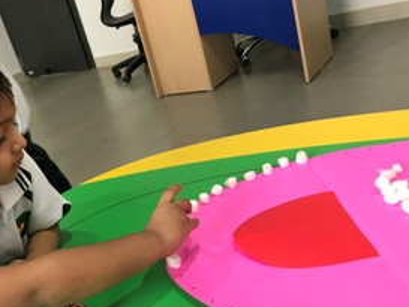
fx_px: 485
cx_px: 132
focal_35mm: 41
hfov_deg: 45.0
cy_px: 168
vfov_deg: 35.1
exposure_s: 1/25
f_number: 1.8
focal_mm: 3.99
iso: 40
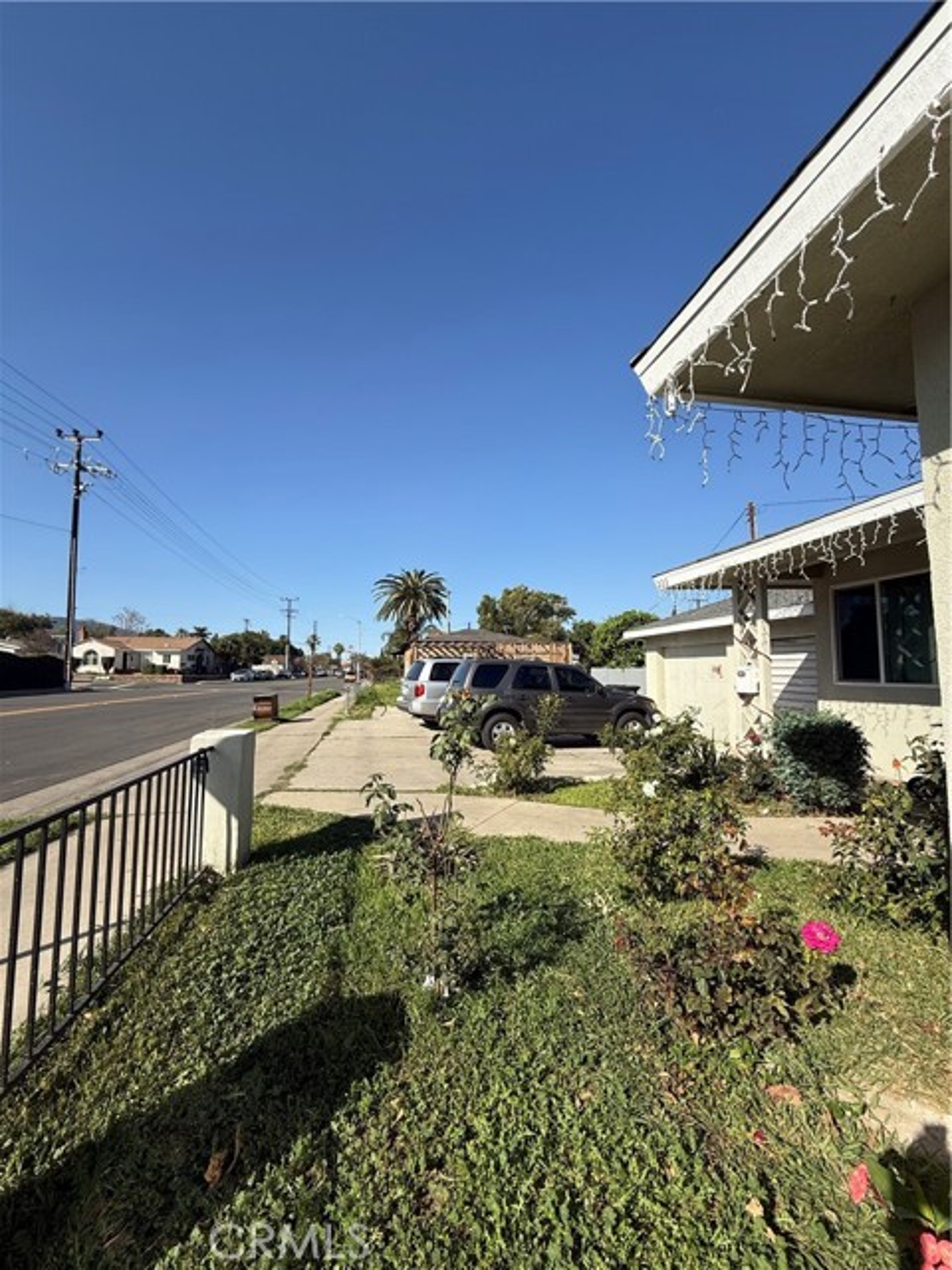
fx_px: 513
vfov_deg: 102.1
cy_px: 635
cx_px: 476
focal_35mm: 14
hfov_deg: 85.7
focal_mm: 2.22
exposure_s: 1/2611
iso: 50
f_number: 2.2
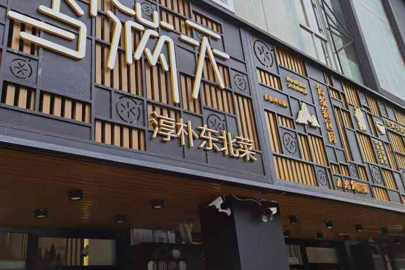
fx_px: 427
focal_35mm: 38
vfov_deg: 34.9
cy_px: 102
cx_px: 200
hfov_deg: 50.7
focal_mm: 6.71
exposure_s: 1/3333
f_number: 1.9
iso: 50
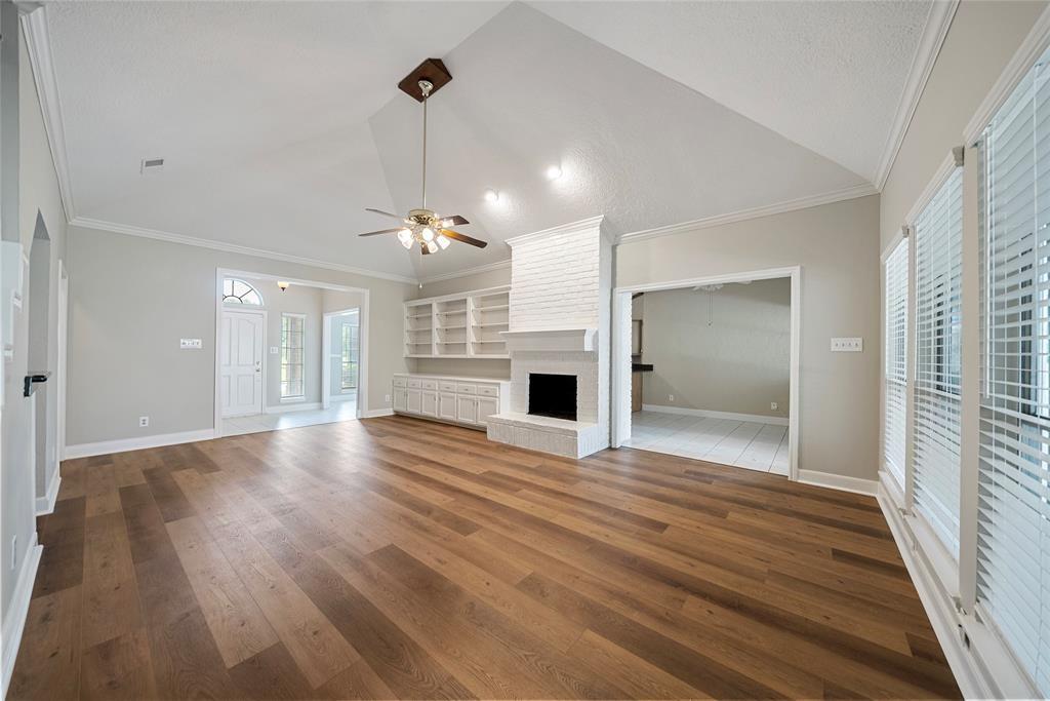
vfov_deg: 90.0
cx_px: 525
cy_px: 350
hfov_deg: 112.6
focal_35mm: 12
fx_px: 350
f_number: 5.6
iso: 640
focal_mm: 12
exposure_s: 1/4
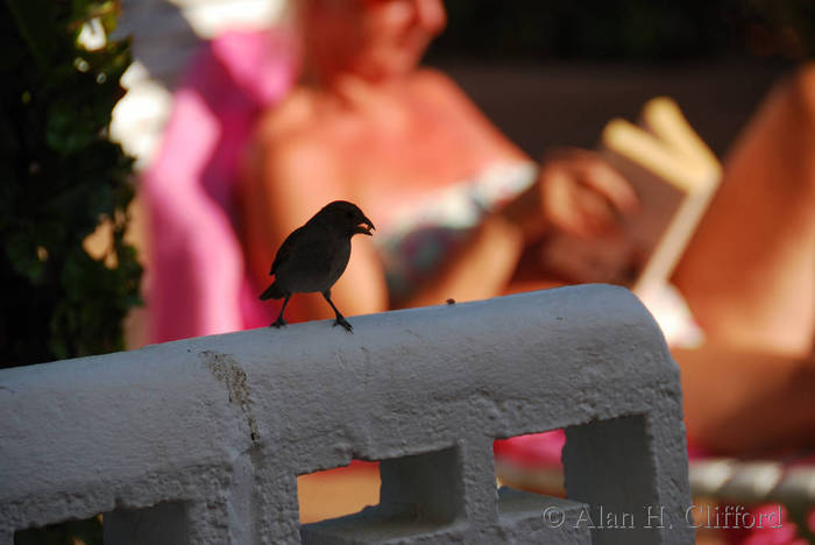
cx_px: 408
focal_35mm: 300
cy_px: 272
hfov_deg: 6.9
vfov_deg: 4.6
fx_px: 6797
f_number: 5.6
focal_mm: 200
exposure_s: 1/400
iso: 100
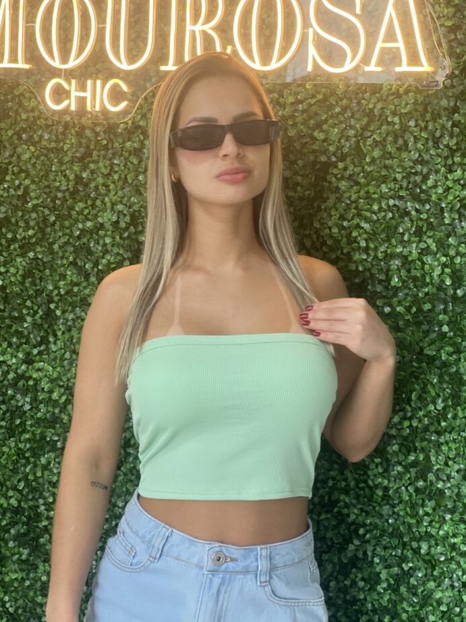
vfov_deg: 25.0
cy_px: 312
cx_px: 235
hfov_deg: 18.9
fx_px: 1400
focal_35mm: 78
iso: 200
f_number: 2.8
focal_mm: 9
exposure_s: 1/120
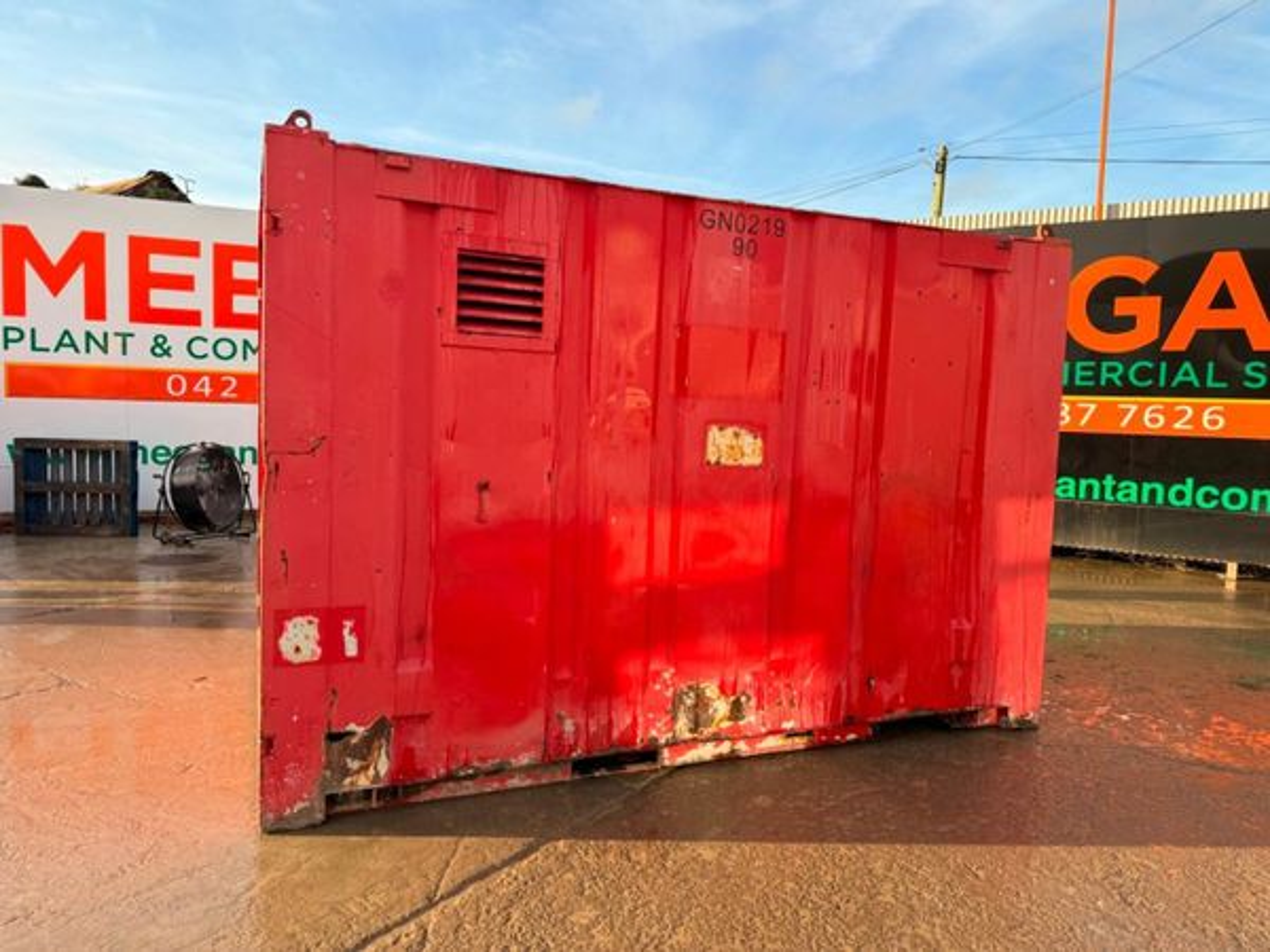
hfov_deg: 71.6
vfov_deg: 56.8
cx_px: 635
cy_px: 476
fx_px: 881
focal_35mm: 24
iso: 100
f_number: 1.78
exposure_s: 1/1106
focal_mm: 6.76
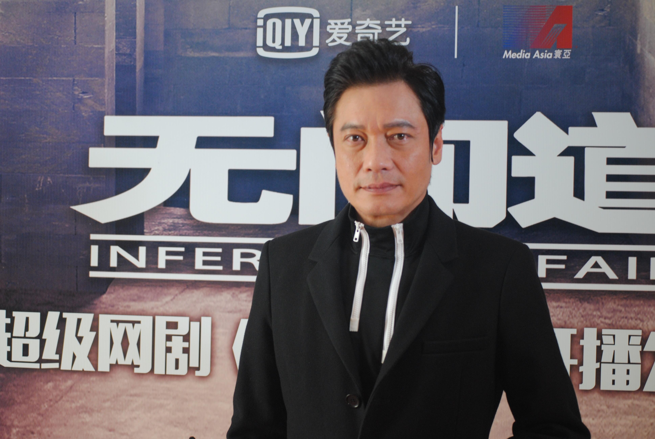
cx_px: 328
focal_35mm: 82
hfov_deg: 24.6
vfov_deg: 16.6
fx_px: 1503
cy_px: 220
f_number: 4
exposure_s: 1/30
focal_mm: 55
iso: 360
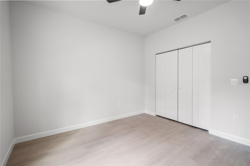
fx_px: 111
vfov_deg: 73.7
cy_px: 83
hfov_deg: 96.8
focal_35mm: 16
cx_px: 125
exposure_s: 1/10
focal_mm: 16
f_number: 4
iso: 250
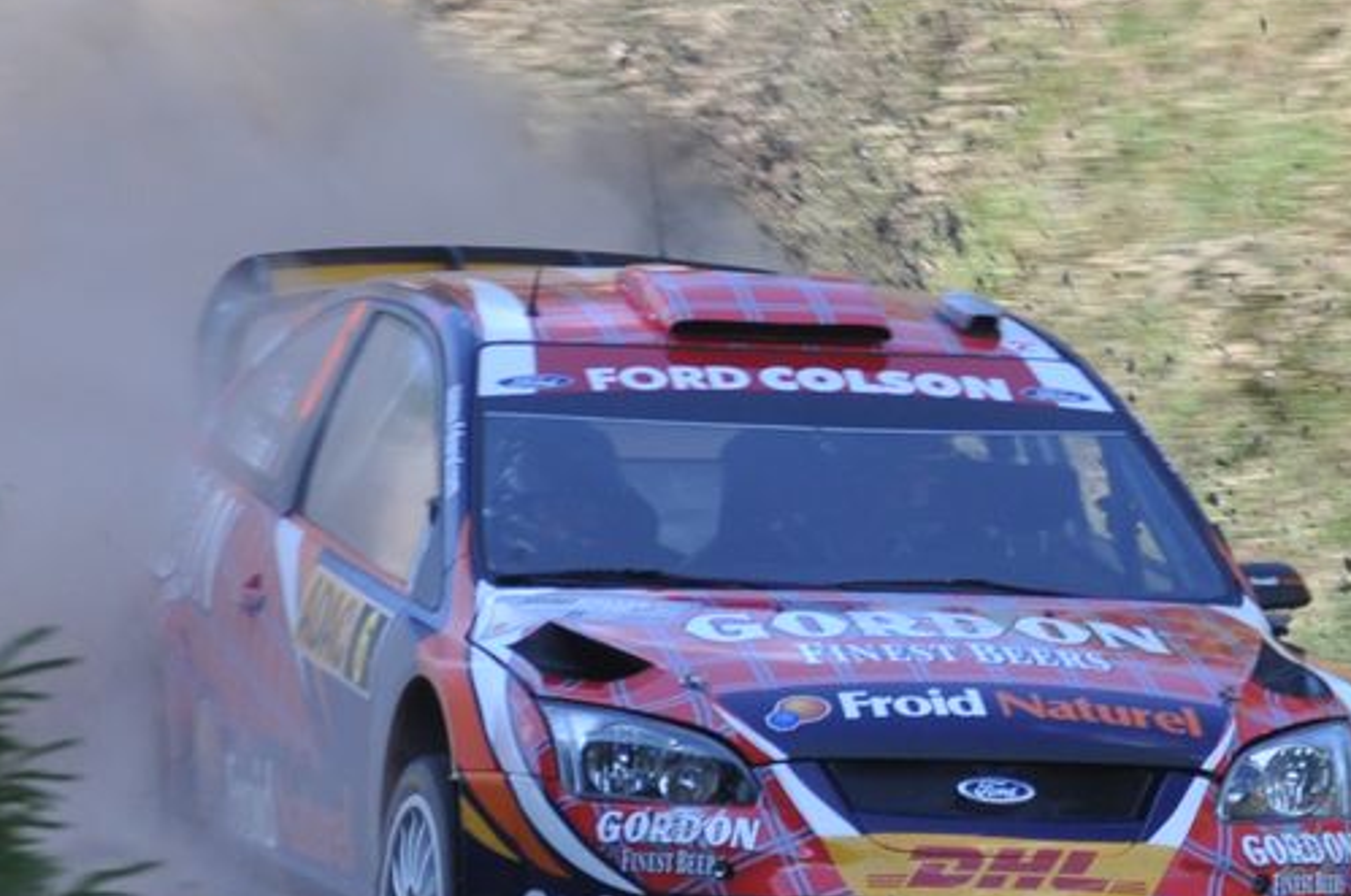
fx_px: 18906
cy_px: 452
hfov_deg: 4.1
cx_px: 1145
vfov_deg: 2.7
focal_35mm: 505
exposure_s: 1/500
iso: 320
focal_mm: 105
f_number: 5.6
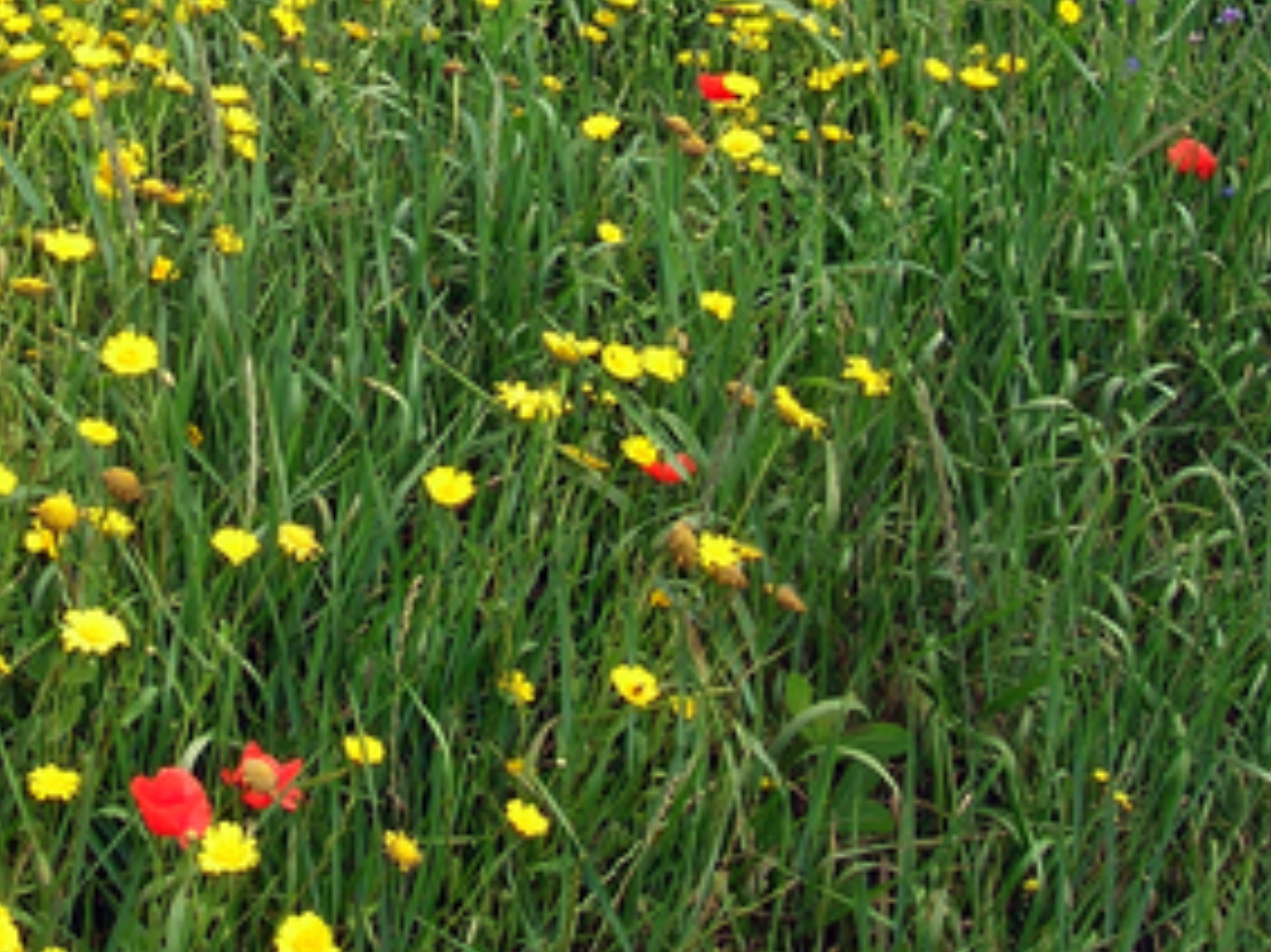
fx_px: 2643
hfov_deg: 26.8
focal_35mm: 72
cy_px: 132
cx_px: 386
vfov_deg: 20.1
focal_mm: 5.7
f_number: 4.9
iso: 50
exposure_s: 1/150
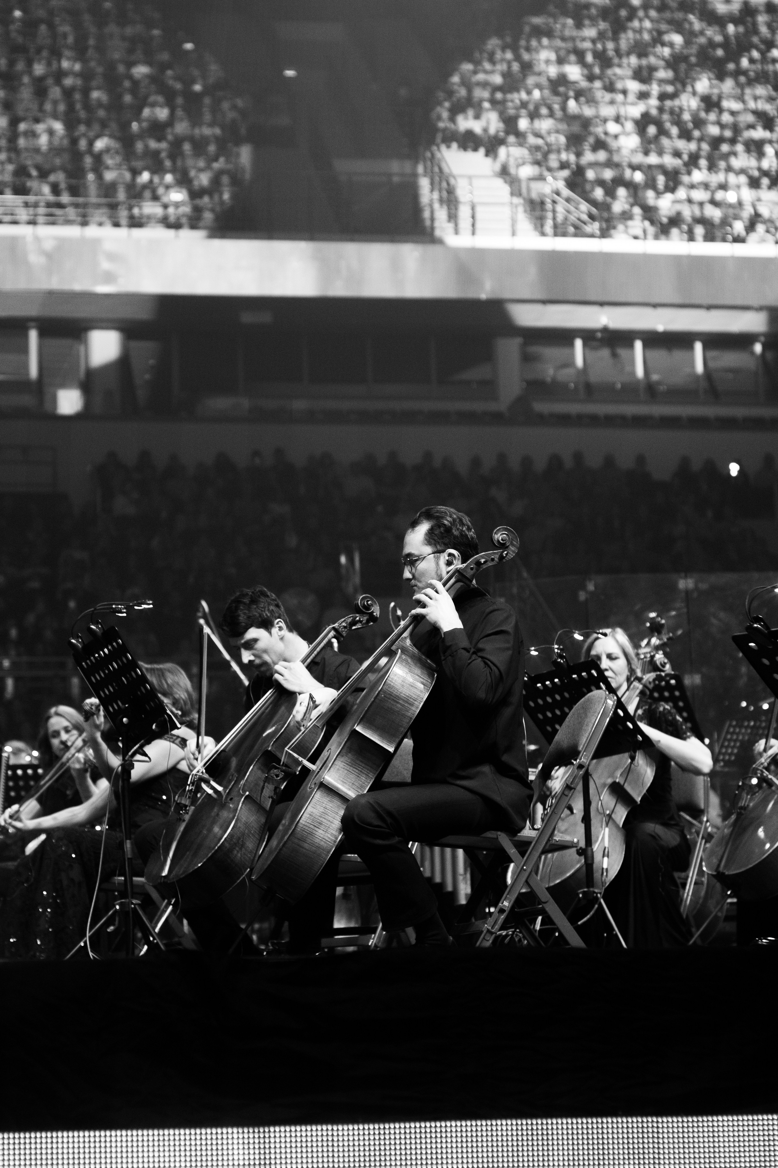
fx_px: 843
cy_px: 584
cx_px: 389
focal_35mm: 26
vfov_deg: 69.4
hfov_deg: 49.6
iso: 800
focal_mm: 17
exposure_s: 1/100
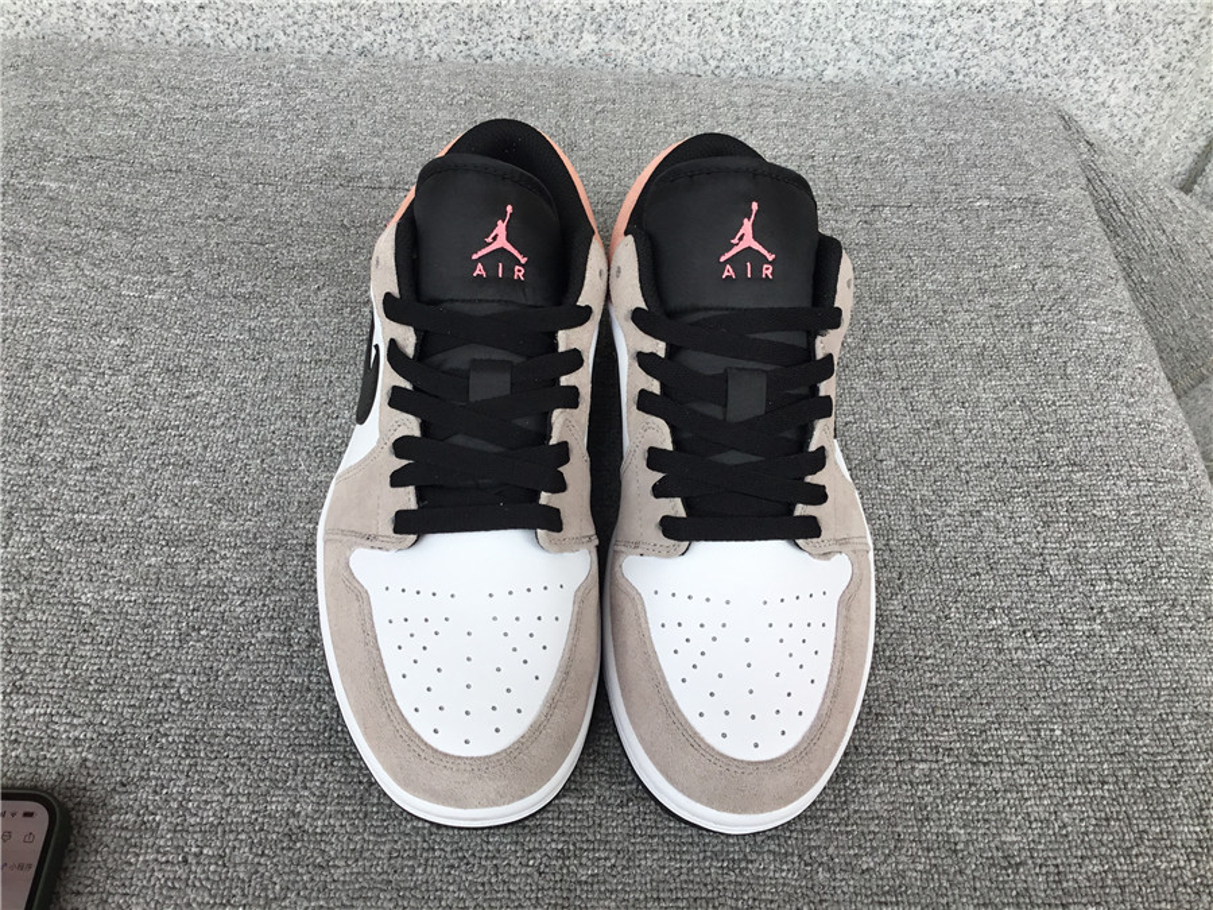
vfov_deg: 45.4
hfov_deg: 58.4
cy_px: 455
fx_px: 1086
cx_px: 606
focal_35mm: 31
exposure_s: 1/353
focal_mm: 3.3
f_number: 2.4
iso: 25
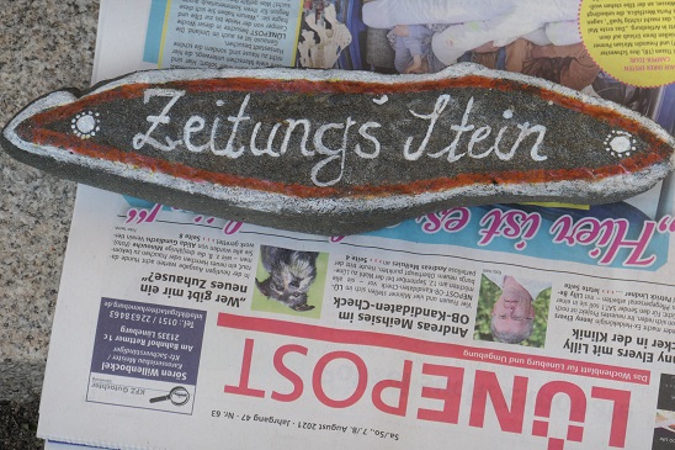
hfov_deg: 10.0
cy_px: 225
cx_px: 338
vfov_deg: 6.7
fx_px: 3842
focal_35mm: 205
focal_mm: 75.2
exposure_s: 1/250
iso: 200
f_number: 6.1
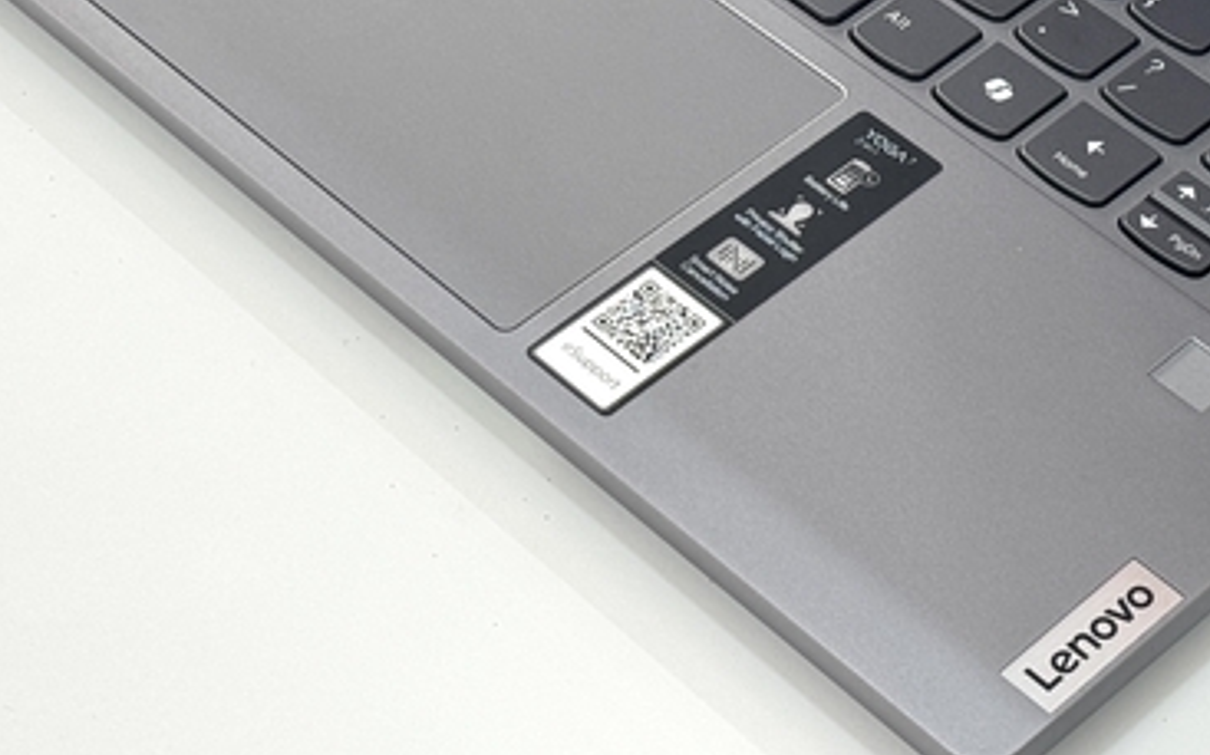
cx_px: 821
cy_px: -122
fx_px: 3659
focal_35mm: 111
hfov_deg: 18.7
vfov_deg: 11.6
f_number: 1.78
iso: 50
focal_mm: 6.76
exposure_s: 1/134
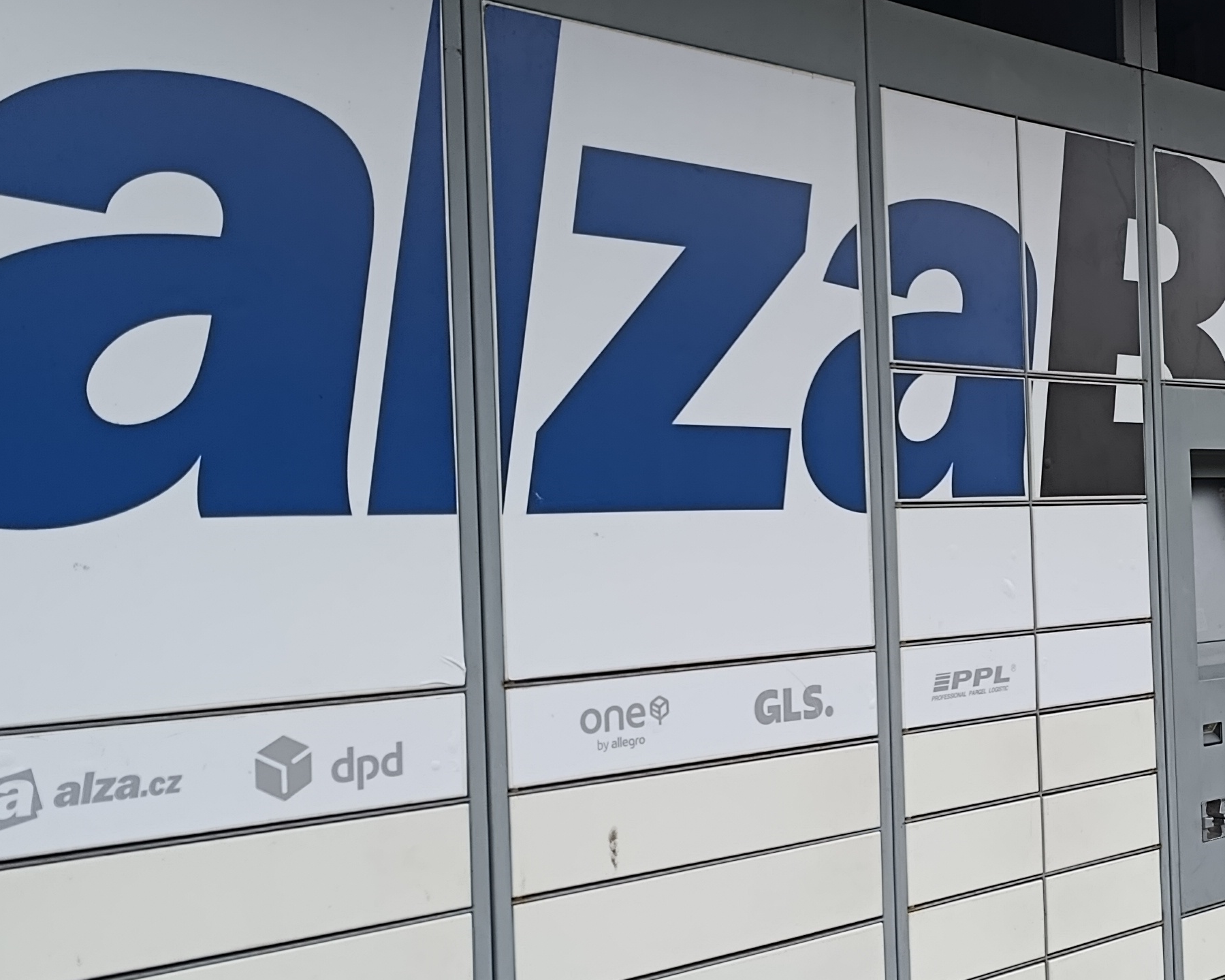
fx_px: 1849
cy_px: 535
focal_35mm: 51
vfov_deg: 29.7
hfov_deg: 34.8
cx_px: 1070
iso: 50
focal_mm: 6.11
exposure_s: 1/184
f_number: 1.65
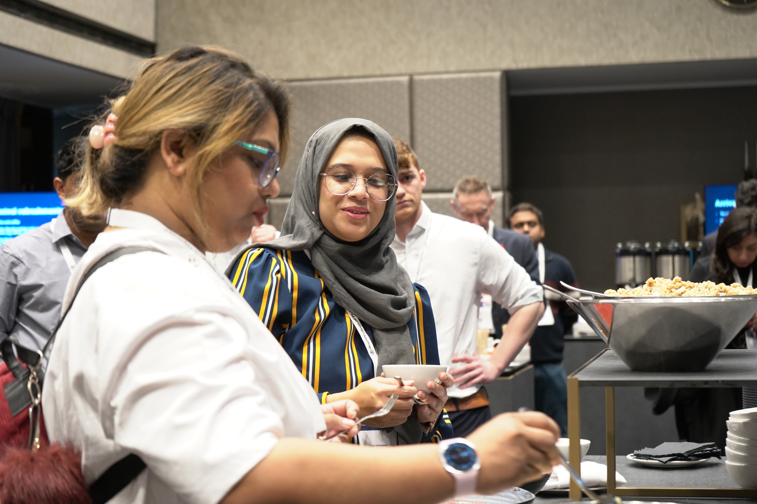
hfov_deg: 28.8
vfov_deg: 19.5
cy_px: 252
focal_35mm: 70
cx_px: 378
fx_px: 1472
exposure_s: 1/60
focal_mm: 70
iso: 2500
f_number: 5.6
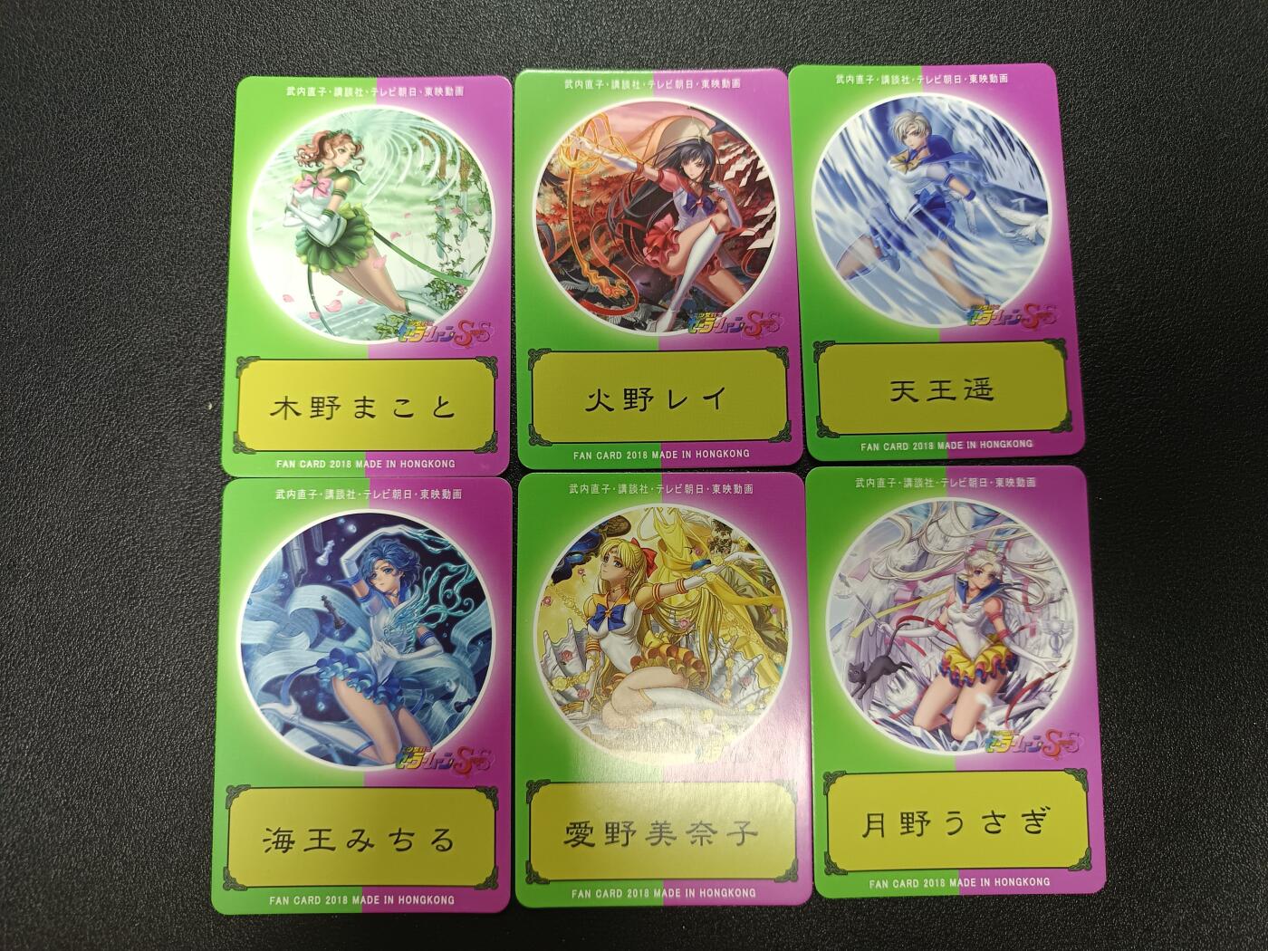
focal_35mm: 24
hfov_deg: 71.6
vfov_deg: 56.8
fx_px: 879
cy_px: 476
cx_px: 634
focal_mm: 5.31
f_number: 1.7
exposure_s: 1/50
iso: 839
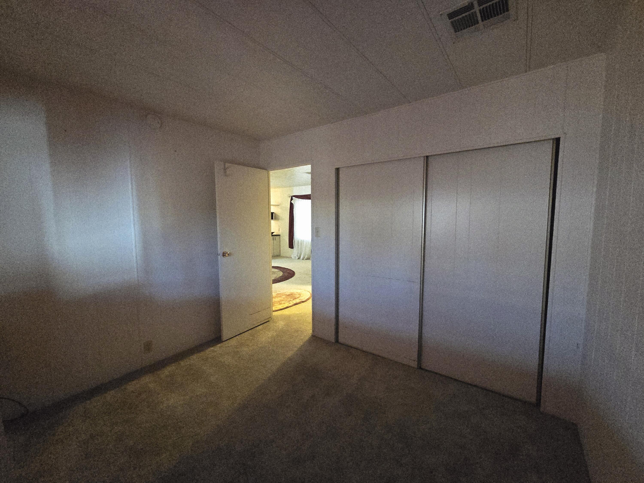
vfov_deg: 89.9
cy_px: 242
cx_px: 322
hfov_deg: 106.2
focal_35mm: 13
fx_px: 242
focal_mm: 2.2
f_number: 2.2
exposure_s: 1/60.2
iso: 1600
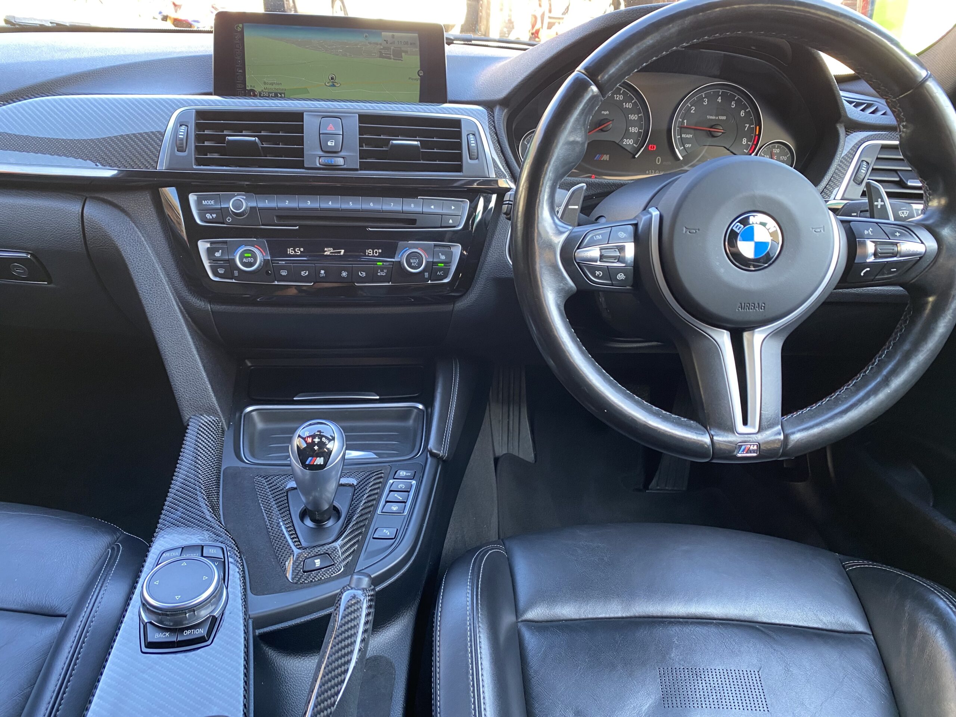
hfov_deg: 67.3
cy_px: 358
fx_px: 718
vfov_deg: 53.1
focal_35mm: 26
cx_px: 478
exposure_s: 1/60
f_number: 1.8
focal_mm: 4.25
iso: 160
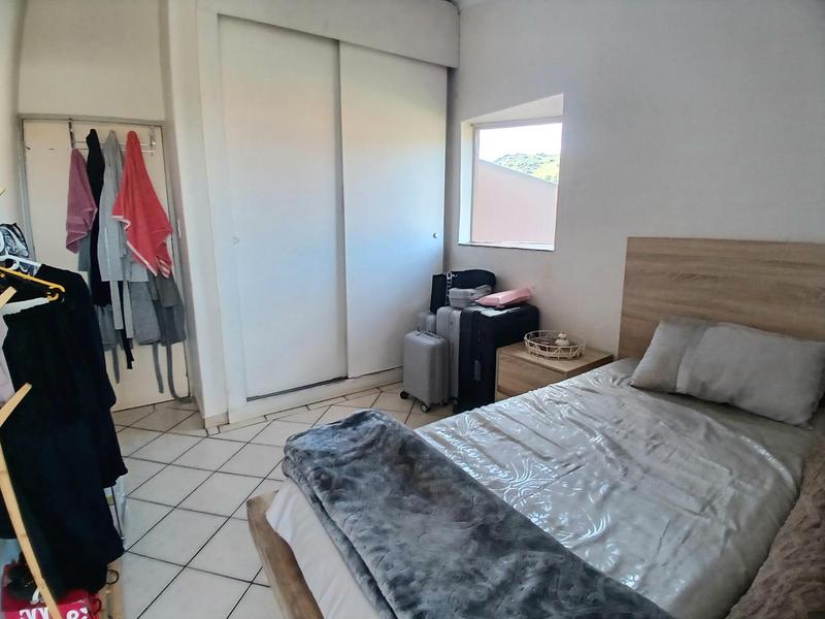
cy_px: 310
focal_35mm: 17
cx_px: 412
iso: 80
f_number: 2.2
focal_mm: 1.4
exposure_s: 1/50
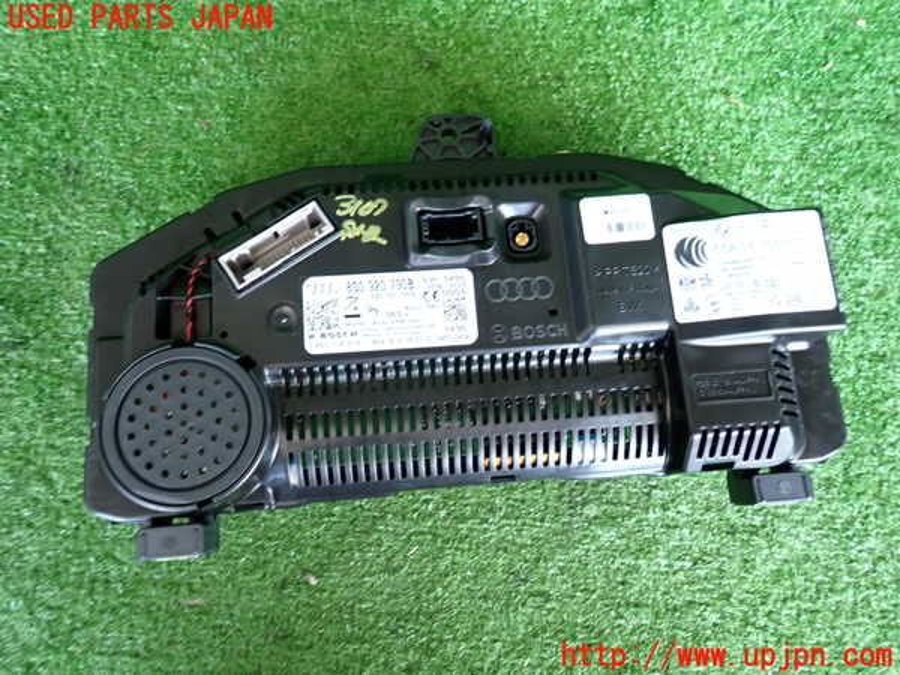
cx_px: 450
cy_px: 338
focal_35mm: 25
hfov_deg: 69.4
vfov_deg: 54.9
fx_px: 650
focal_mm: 4.5
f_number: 2
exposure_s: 1/30
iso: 200
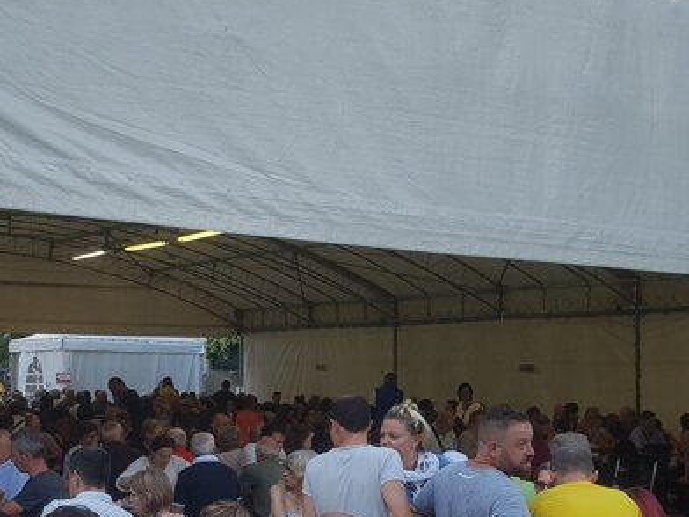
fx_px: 1055
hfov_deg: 35.7
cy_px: 376
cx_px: 211
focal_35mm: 53
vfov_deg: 27.2
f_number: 1.7
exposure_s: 1/380
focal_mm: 4.2
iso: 50
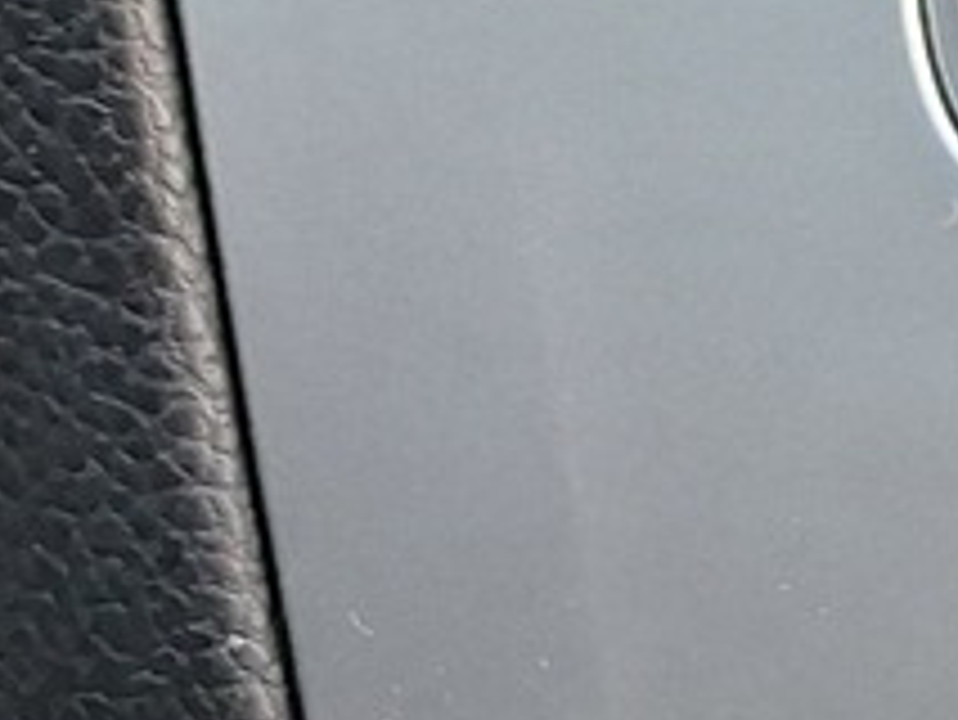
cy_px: -238
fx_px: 4790
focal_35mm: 173
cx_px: 3504
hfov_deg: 8.2
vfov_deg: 8.5
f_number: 1.8
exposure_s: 1/40
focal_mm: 5.54
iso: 80
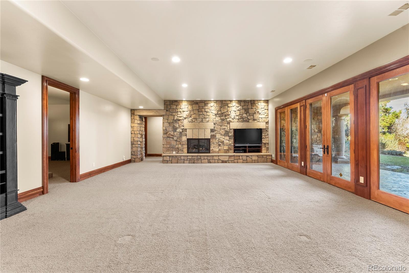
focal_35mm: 15
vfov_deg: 76.3
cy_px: 136
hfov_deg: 99.3
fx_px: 174
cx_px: 204
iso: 400
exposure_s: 1/1.67
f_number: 7.1
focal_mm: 15.3
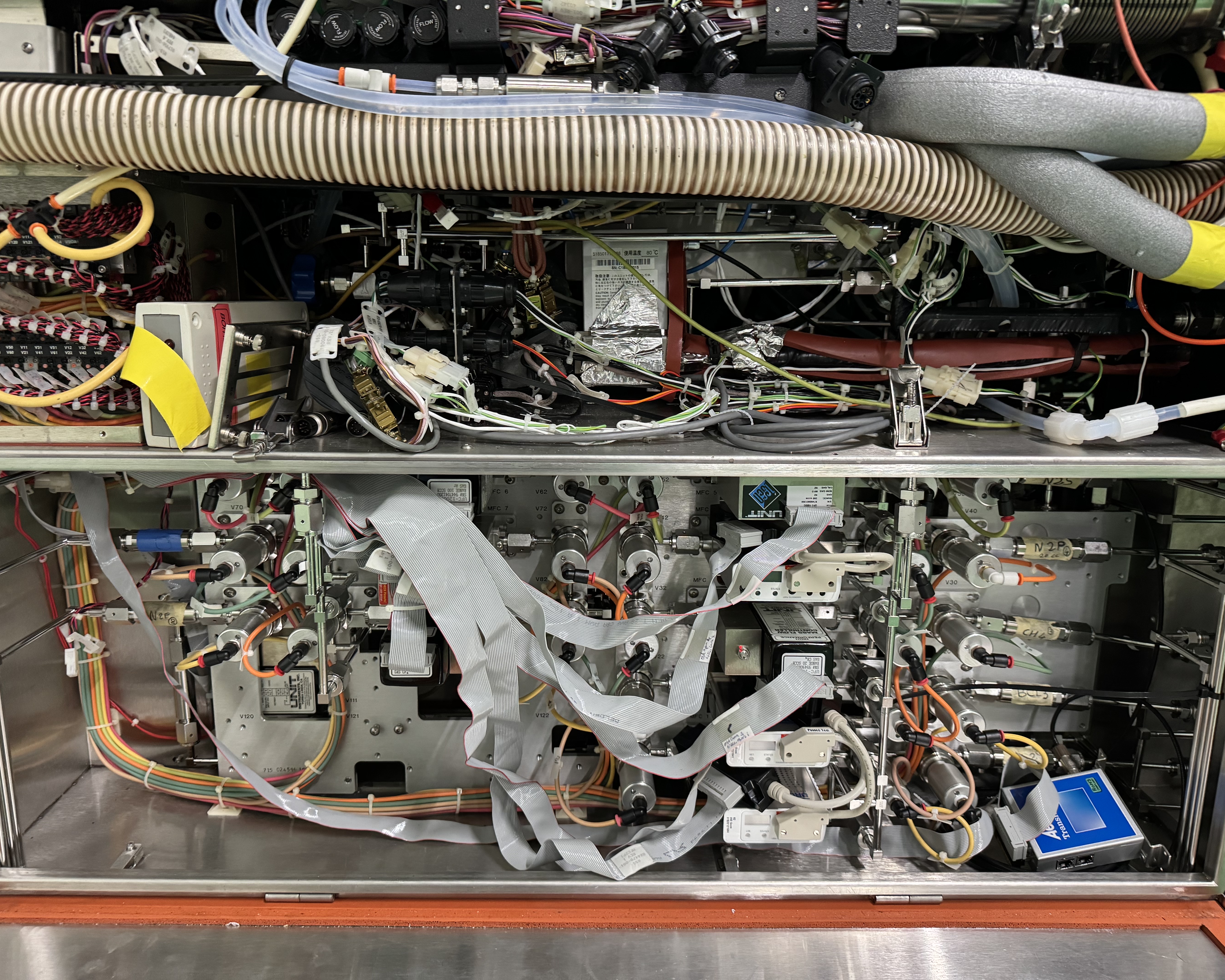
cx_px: 586
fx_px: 906
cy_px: 490
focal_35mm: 25
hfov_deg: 68.1
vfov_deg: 56.8
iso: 500
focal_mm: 6.86
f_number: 1.78
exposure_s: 1/60
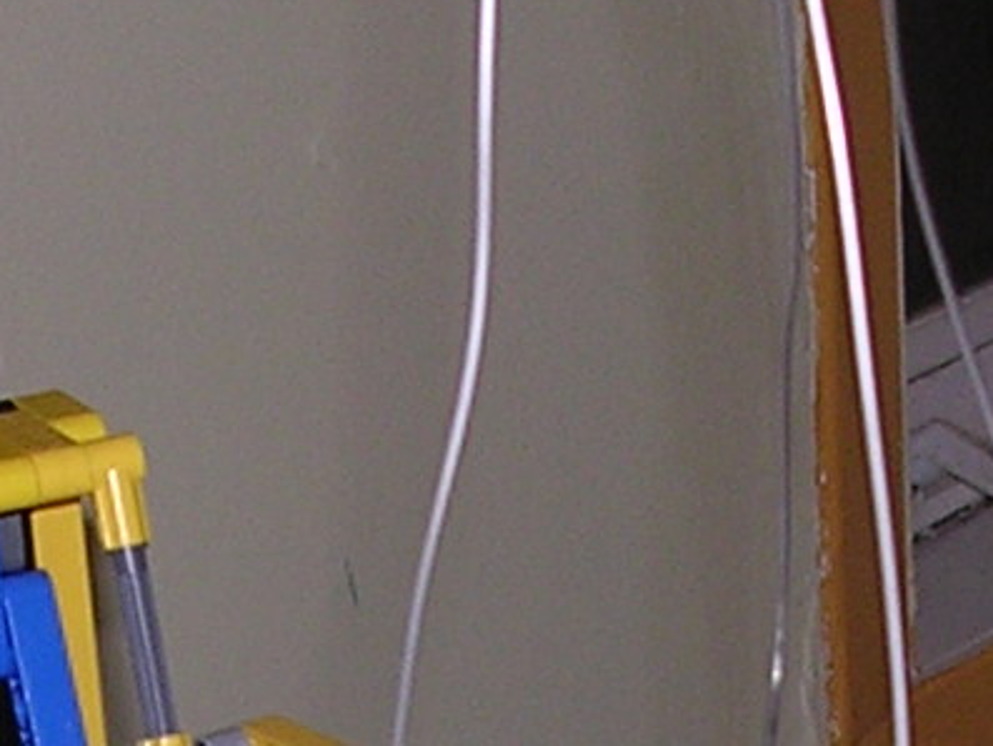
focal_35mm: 196
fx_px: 5624
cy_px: 1227
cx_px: 360
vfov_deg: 7.4
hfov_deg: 10.1
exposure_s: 1/60.1
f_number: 2.8
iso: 100
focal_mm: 5.8
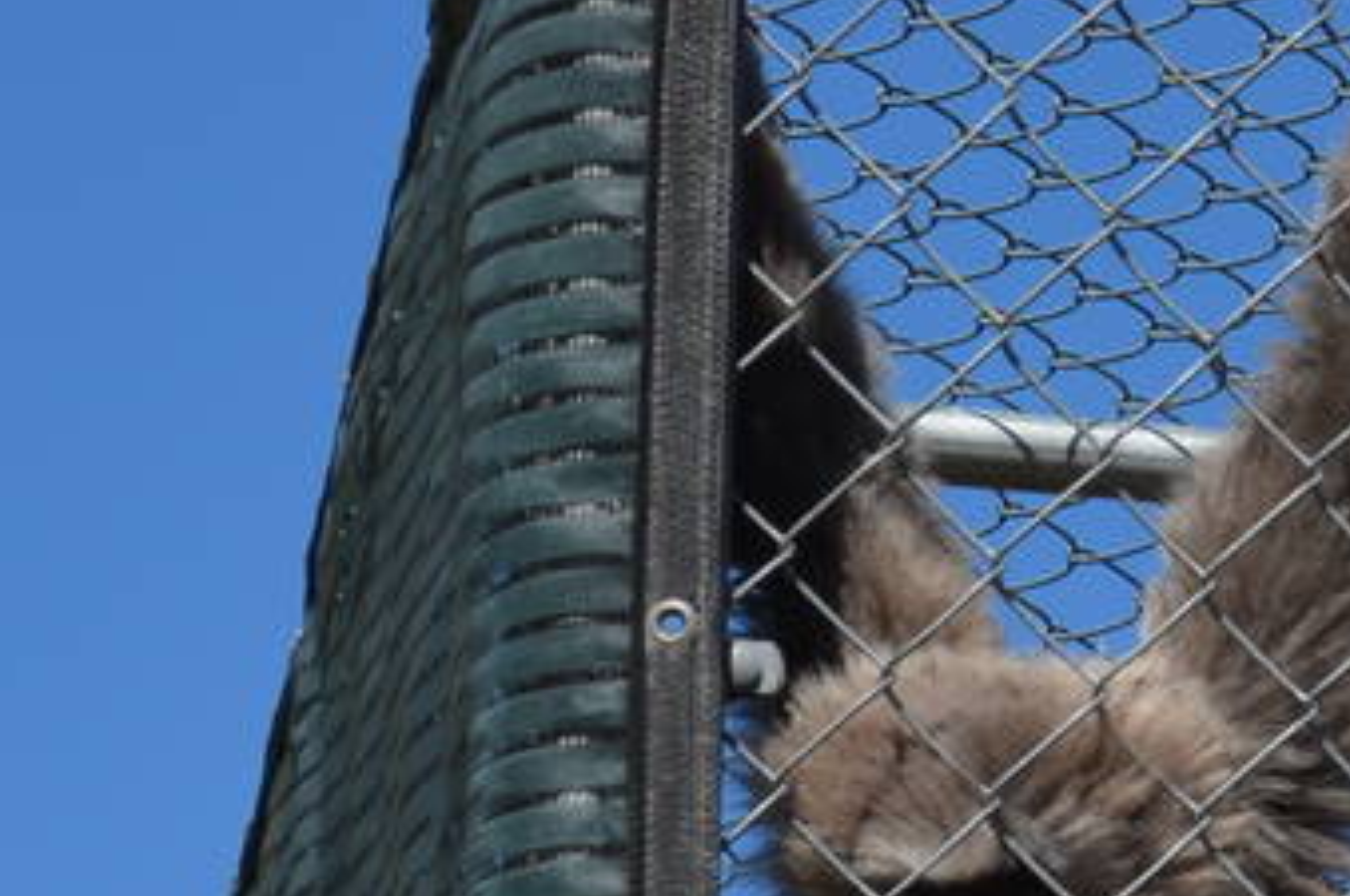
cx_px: 2278
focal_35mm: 389
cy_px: 1207
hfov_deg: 5.2
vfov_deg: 3.5
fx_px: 14580
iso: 100
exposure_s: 1/320
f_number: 9
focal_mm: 55
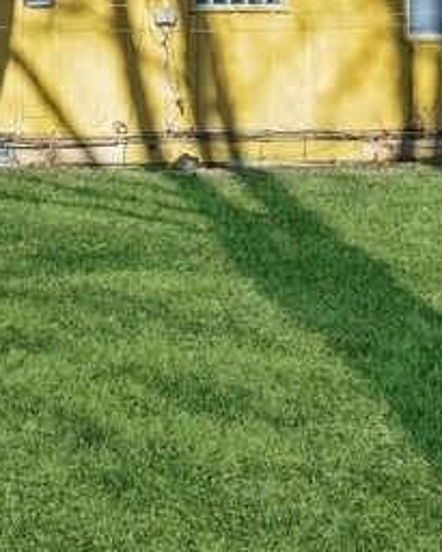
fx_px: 1618
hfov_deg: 14.4
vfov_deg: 19.3
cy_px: 319
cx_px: -248
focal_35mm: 99
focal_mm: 20
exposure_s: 1/160
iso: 100
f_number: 8
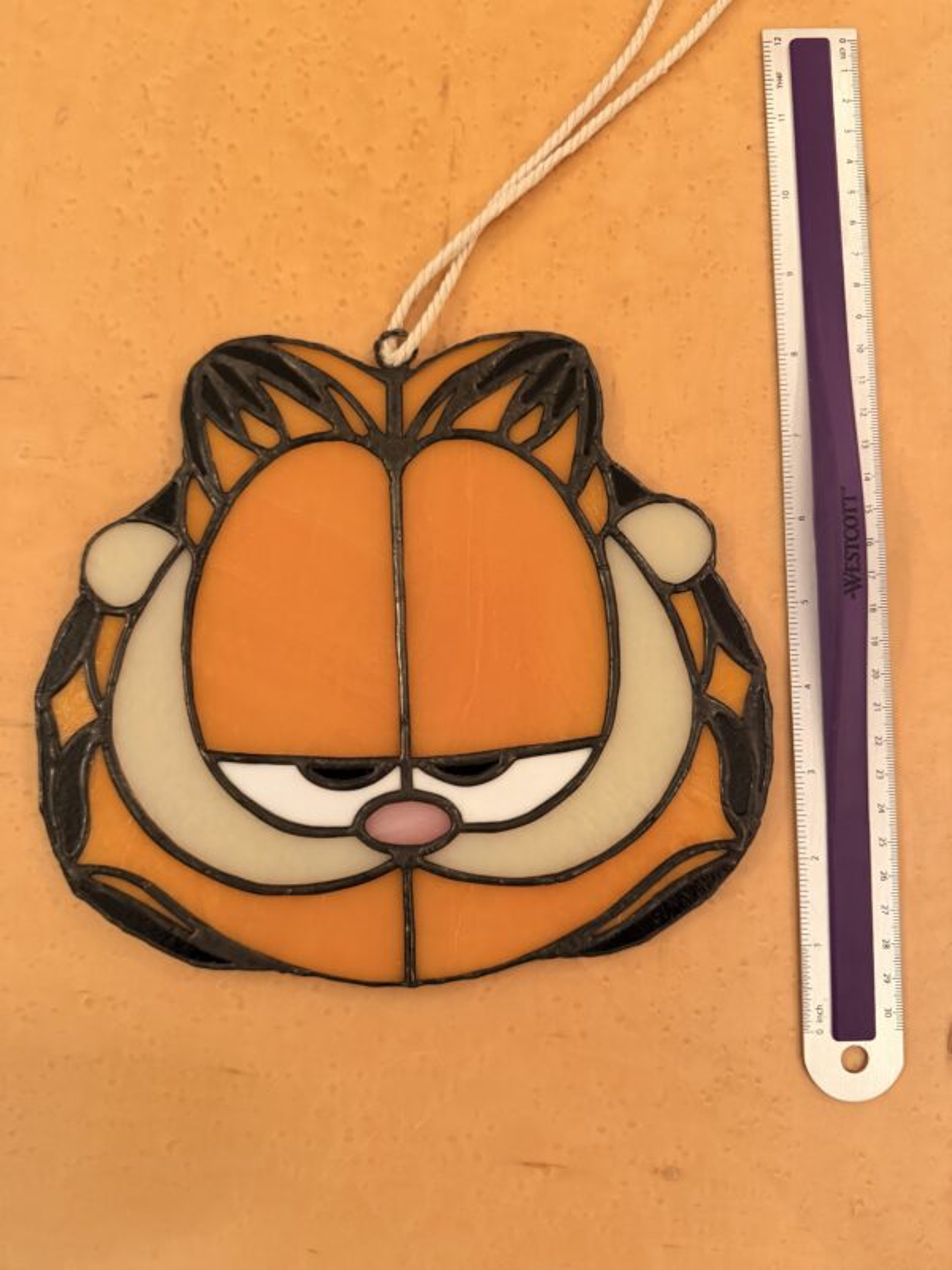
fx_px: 880
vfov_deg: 71.6
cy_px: 635
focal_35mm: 24
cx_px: 476
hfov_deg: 56.8
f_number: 1.78
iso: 640
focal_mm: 6.76
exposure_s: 1/60
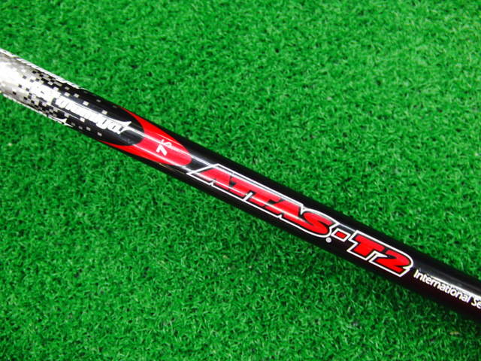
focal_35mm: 37
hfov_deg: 50.1
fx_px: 514
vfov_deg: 38.7
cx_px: 240
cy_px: 180
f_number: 3.6
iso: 400
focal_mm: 6.42
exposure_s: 1/25
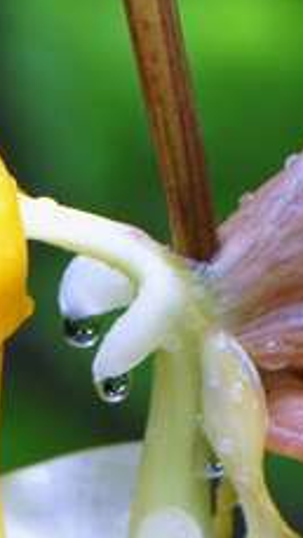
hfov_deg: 2.6
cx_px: 167
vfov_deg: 4.6
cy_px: 450
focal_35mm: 467
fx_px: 6661
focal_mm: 85
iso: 200
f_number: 8
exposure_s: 1/30
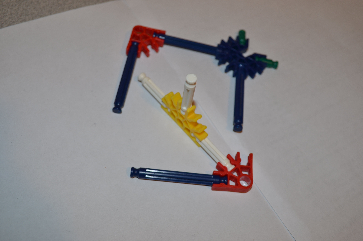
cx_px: 182
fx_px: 392
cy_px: 120
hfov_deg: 49.6
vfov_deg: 34.1
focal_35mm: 39
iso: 200
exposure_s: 1/30
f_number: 5.6
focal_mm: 26
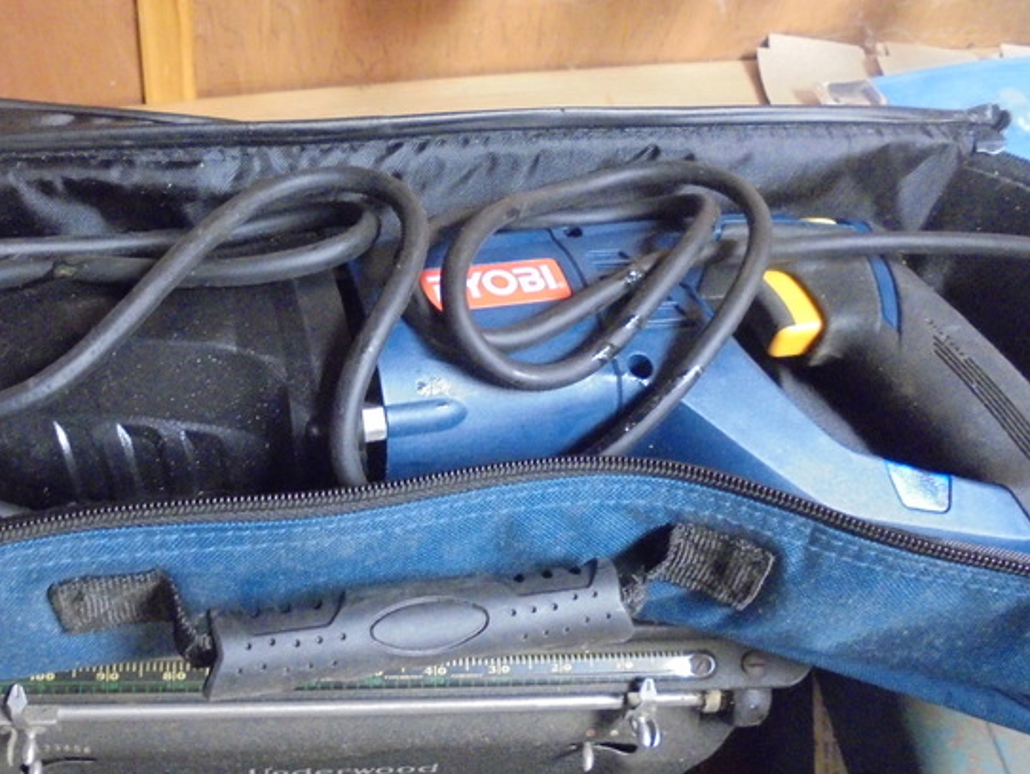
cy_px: 383
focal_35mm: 37
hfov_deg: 49.6
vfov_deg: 38.7
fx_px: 1102
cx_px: 380
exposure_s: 1/15
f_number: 3.5
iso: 800
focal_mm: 4.6
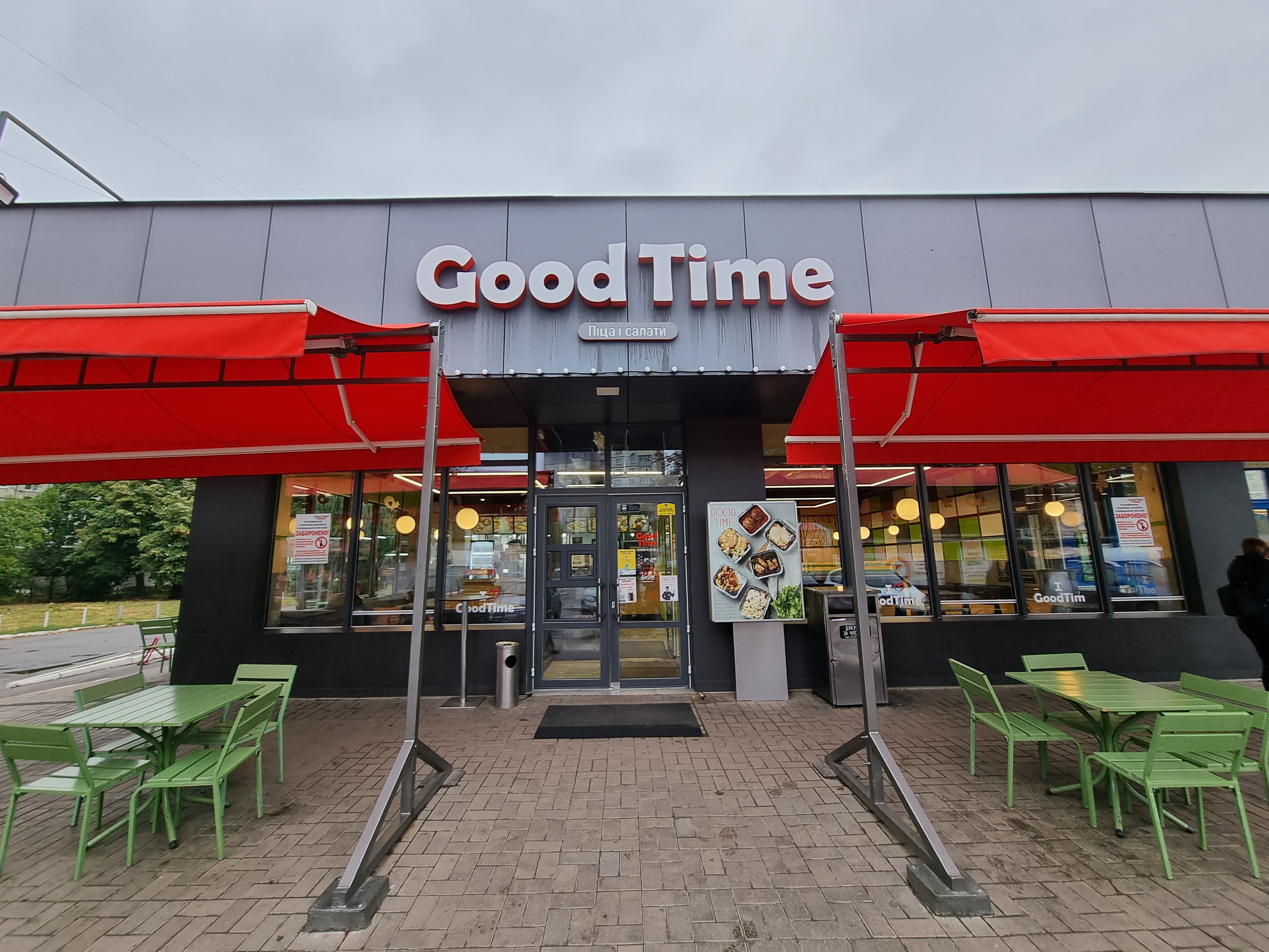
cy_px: 476
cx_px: 634
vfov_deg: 89.9
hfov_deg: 106.2
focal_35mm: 13
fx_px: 477
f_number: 2.2
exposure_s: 1/100
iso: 50
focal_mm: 2.2
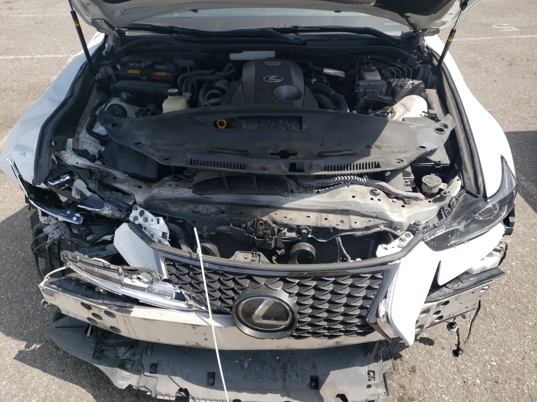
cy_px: 201
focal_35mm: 26
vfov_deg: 53.1
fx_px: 403
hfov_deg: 67.3
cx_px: 268
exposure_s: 1/2000
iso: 50
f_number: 1.5
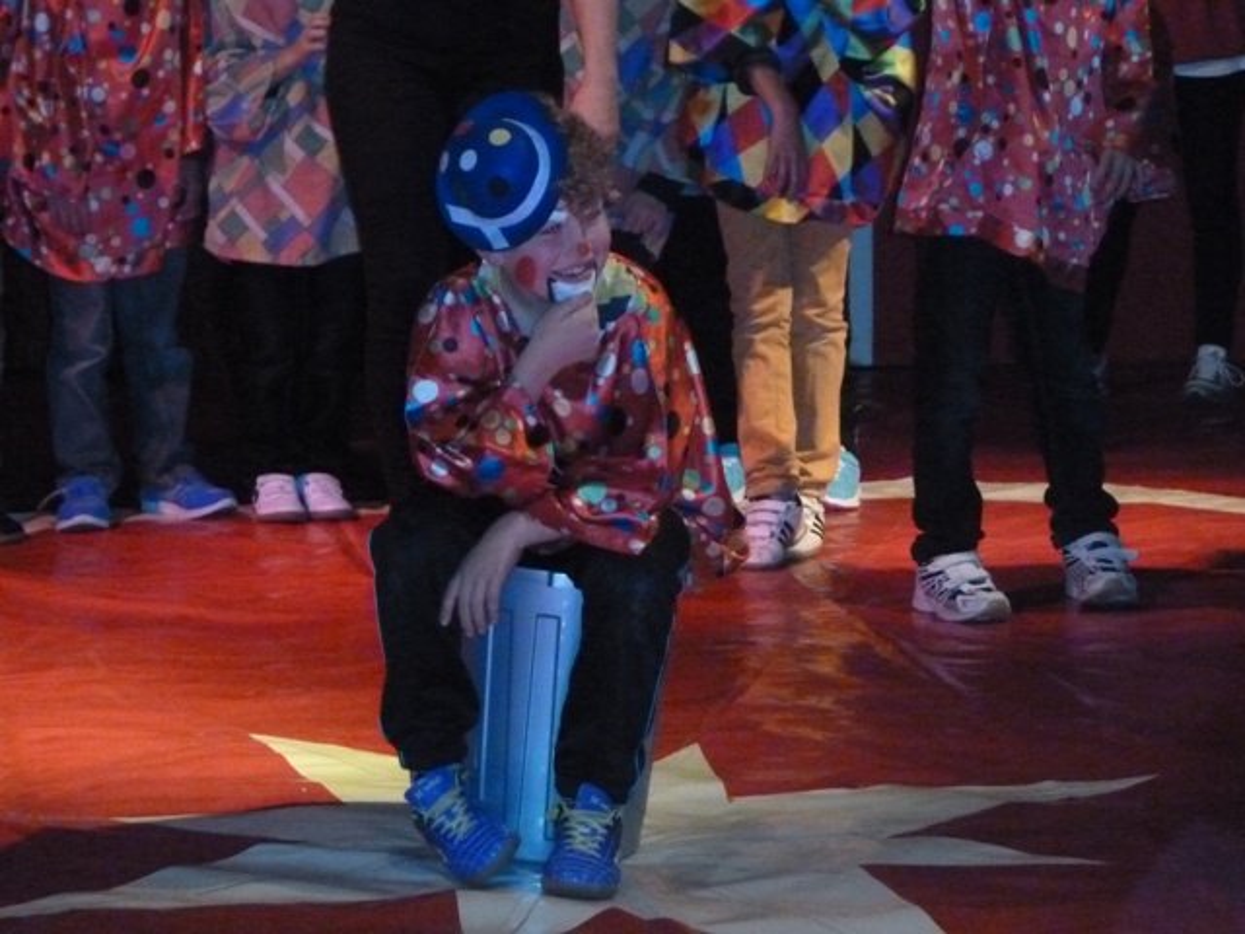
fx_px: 5287
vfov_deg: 10.1
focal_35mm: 147
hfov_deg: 13.4
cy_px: 467
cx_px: 622
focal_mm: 24.1
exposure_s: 1/80
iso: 1000
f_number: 4.5
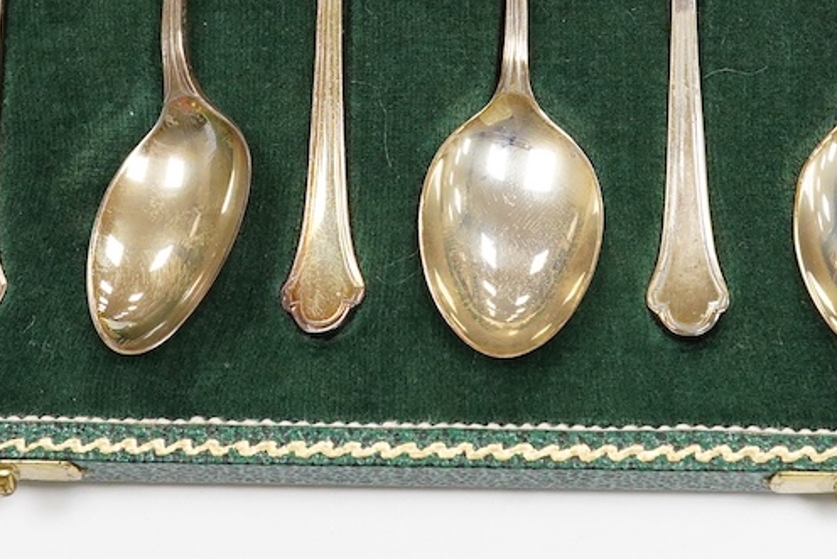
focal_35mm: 102
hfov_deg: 20.0
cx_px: 453
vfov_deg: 13.3
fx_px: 2372
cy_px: 19
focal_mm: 30
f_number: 13
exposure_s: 1/100
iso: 2500
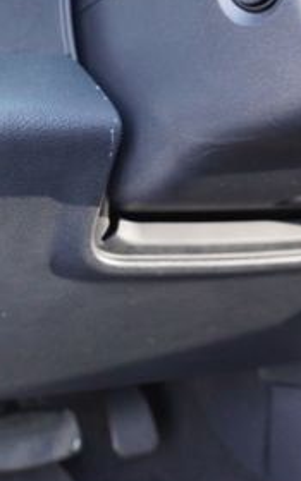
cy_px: 153
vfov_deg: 35.8
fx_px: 735
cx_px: -69
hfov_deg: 21.4
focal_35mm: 56
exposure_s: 1/60
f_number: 4
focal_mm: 16
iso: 1000
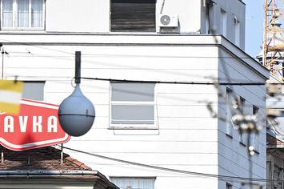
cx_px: 321
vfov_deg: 2.4
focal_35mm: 564
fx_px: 4445
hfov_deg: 3.7
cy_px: 402
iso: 100
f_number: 2.8
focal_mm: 125
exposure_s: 1/1250
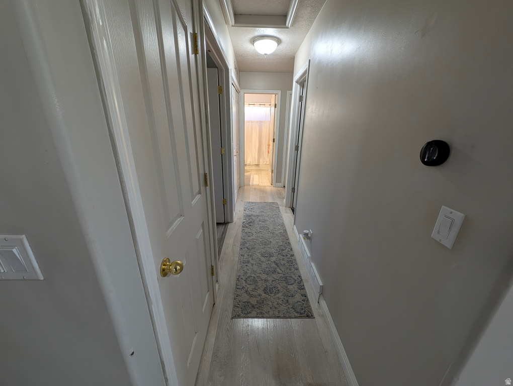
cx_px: 256
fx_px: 178
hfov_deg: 110.5
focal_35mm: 12
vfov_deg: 94.6
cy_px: 193
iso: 67
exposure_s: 1/24
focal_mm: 2.23
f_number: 1.95
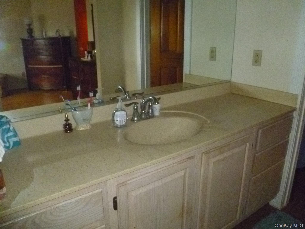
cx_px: 152
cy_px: 114
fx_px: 247
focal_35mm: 28
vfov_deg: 49.7
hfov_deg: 63.4
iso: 1600
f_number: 3.3
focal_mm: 5
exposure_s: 1/30
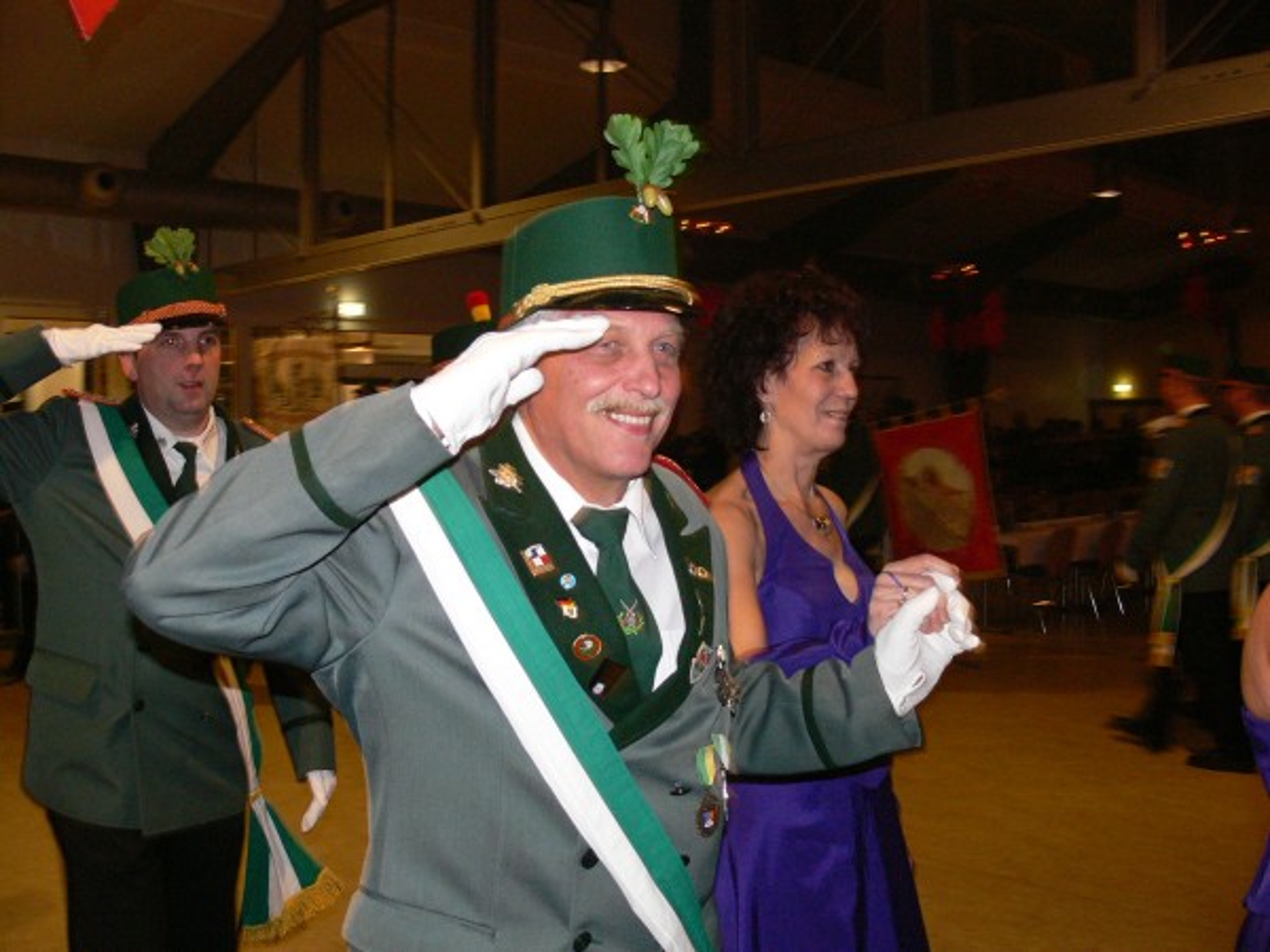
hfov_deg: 52.6
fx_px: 1284
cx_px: 635
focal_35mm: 35
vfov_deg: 40.7
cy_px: 476
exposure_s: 1/30
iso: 200
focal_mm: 7.4
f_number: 2.8
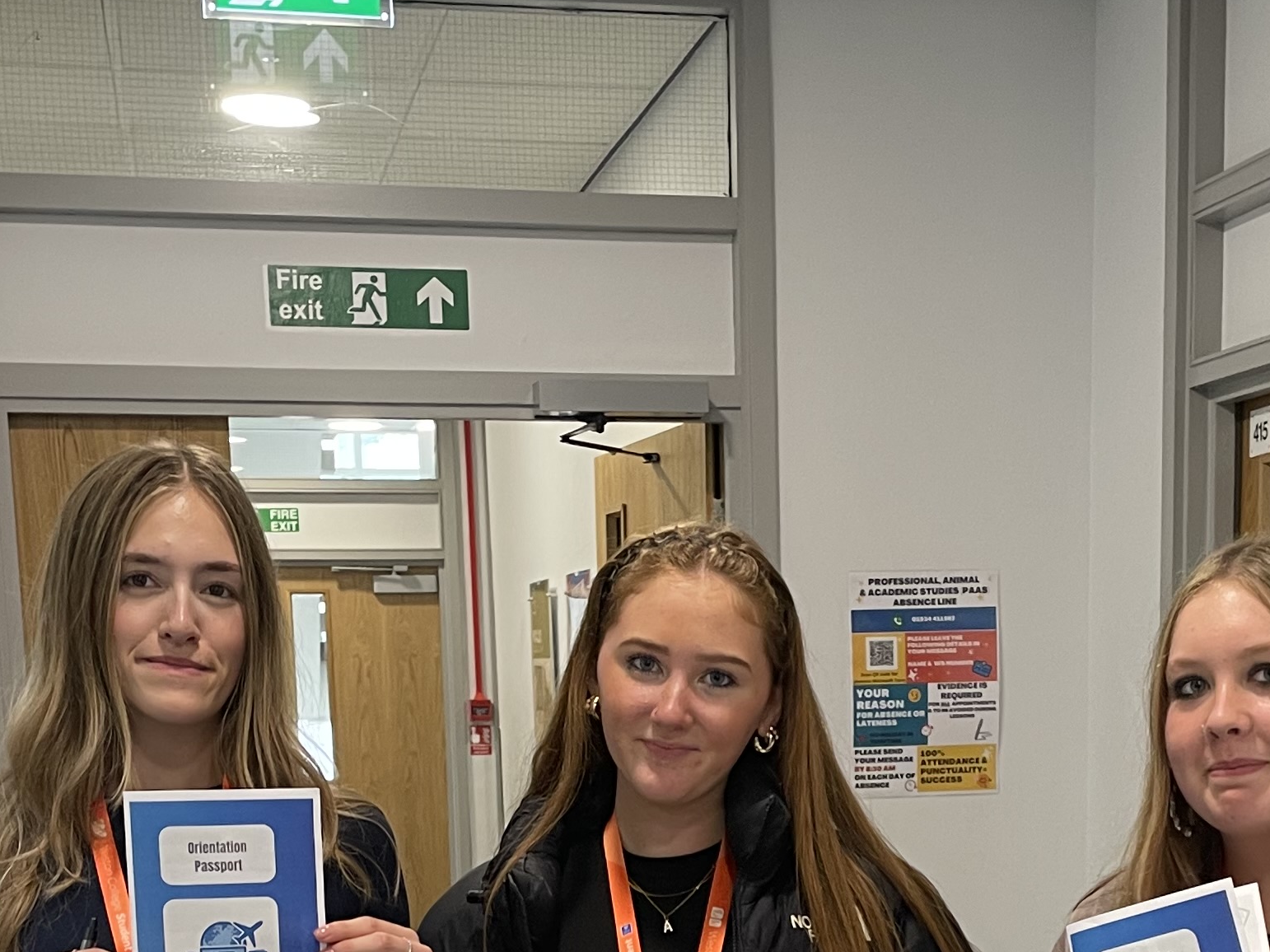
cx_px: 806
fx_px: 2494
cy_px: 1144
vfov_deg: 20.2
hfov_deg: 28.4
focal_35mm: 68
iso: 80
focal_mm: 4.2
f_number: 1.6
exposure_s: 1/50
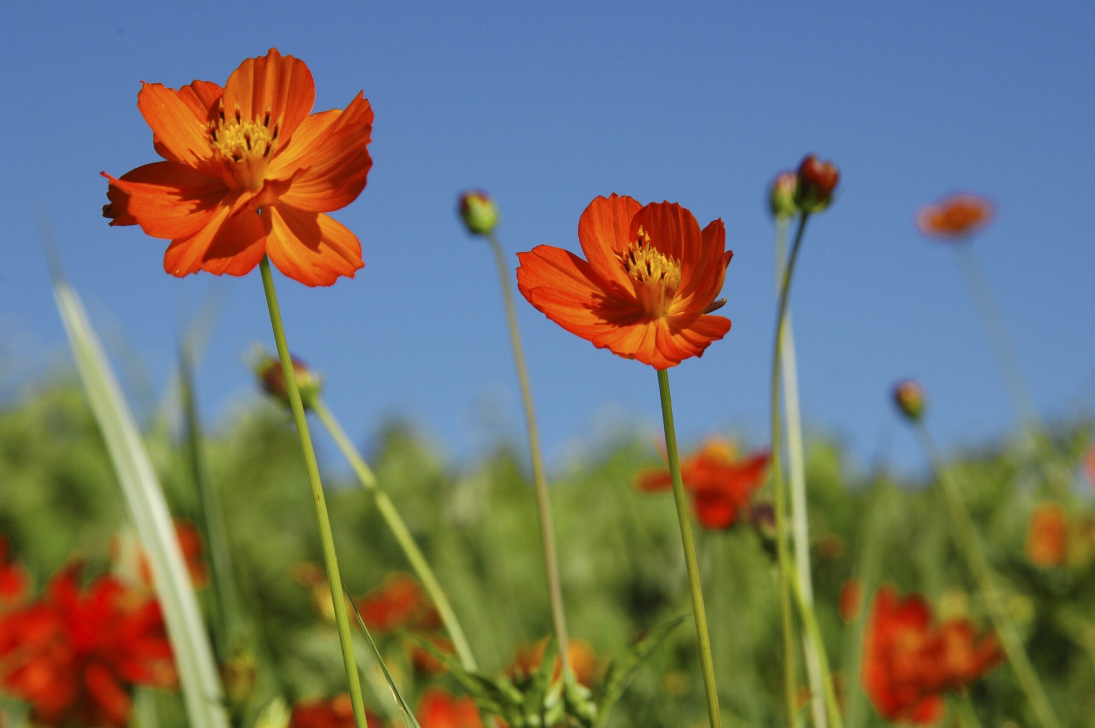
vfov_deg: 11.7
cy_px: 364
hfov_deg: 17.5
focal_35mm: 117
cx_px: 548
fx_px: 3555
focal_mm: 78
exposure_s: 1/400
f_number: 10
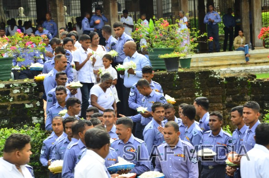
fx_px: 1062
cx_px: 134
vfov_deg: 9.6
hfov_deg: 14.4
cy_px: 89
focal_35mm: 142
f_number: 11
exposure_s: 1/100
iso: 320
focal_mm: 95
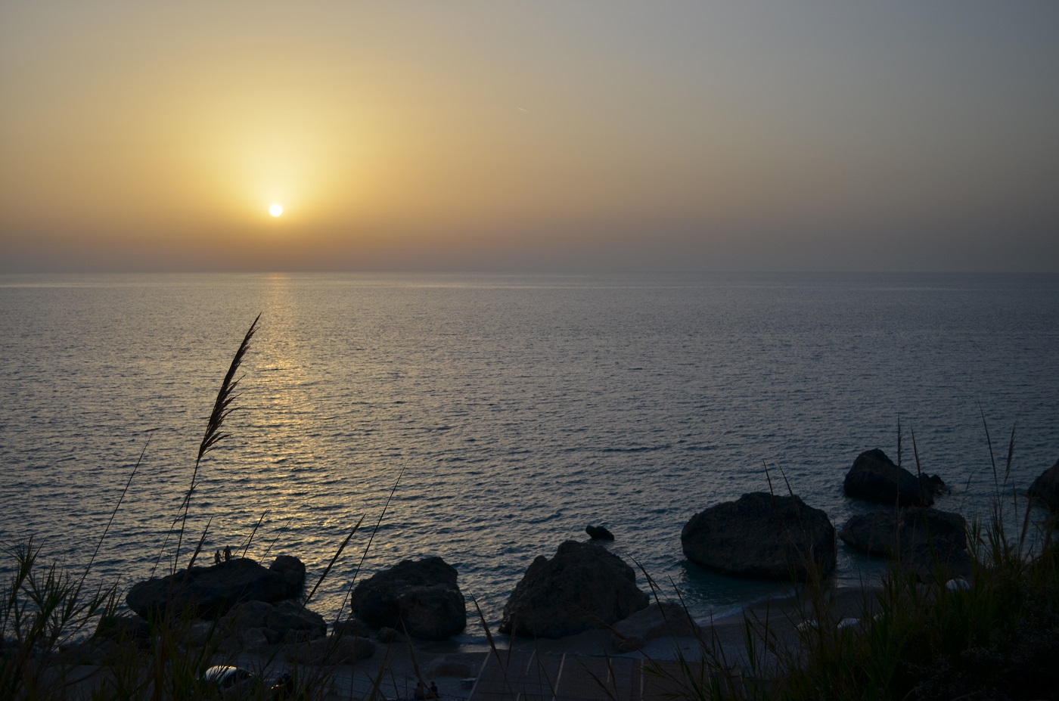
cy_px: 350
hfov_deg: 53.2
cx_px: 530
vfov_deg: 36.7
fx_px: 1057
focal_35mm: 36
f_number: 4
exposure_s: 1/500
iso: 125
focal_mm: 24
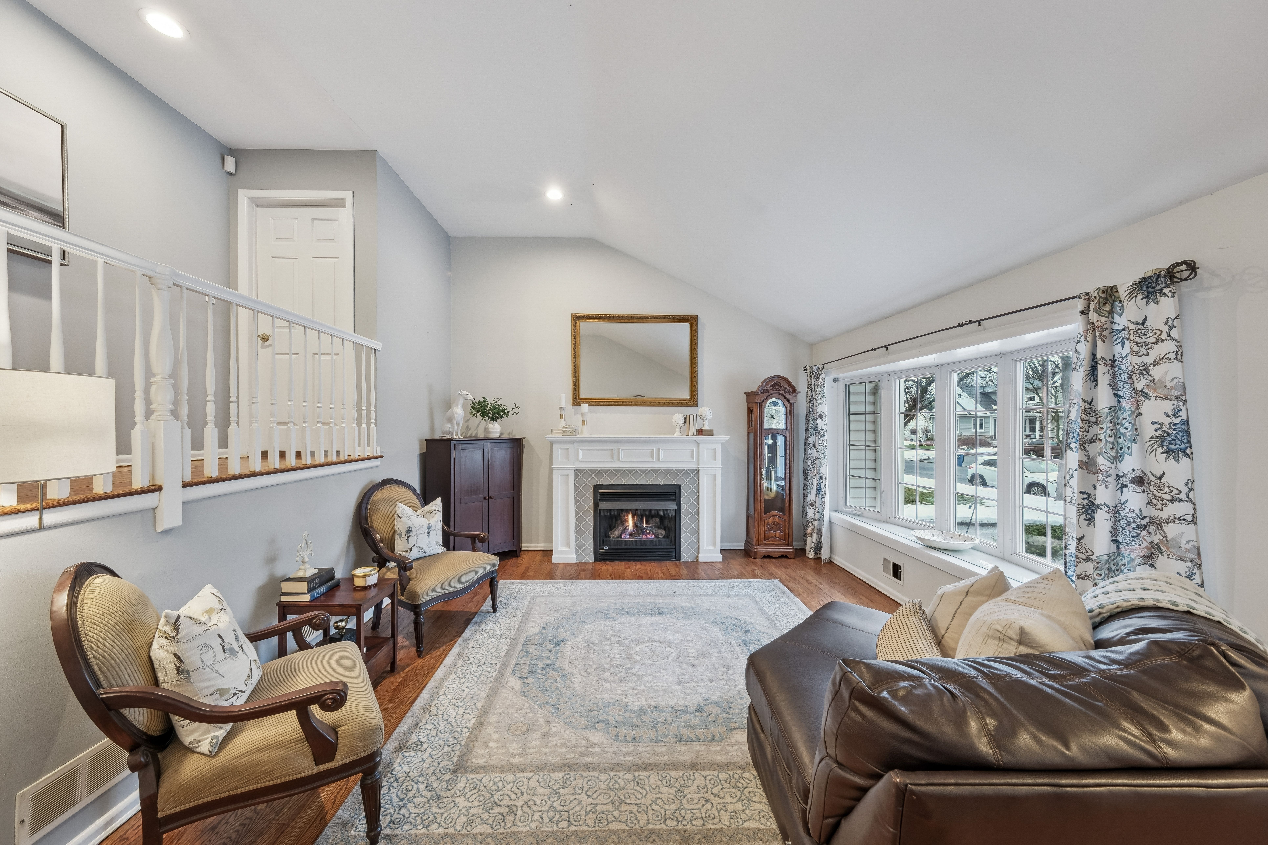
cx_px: 634
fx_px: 423
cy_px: 422
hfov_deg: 112.6
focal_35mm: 12
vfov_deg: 90.0
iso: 400
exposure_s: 1/2.5
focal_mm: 8
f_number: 8
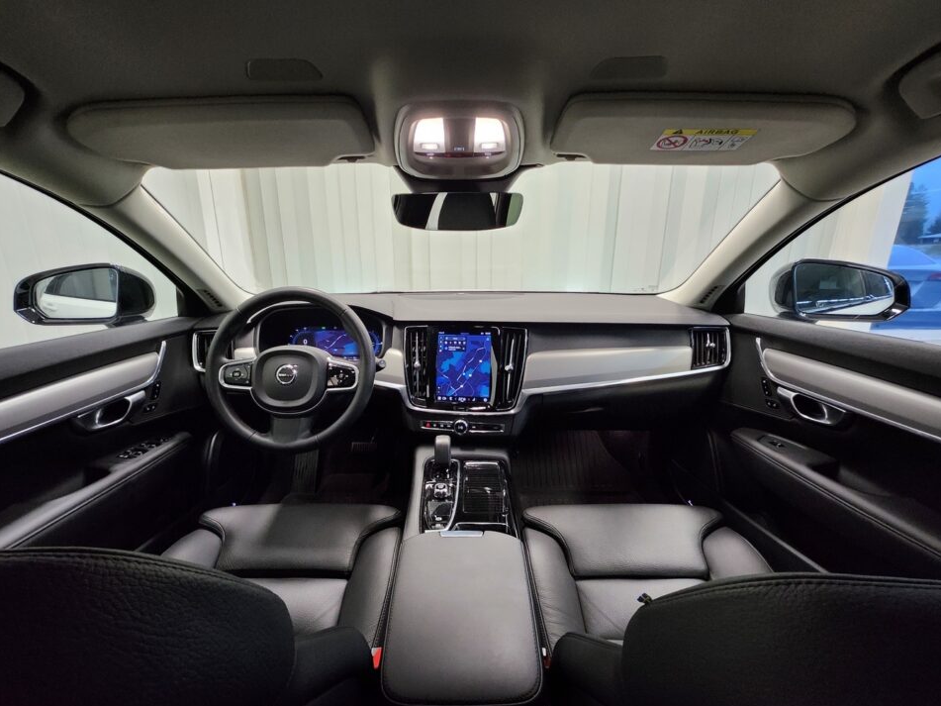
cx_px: 456
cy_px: 364
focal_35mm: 14
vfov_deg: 85.6
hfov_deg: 102.0
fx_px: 381
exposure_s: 1/40.1
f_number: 2.2
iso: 320
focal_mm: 1.74
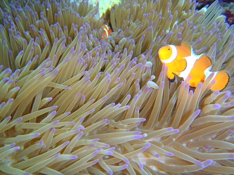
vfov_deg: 49.7
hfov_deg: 63.4
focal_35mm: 28
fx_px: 189
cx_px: 117
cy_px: 88
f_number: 3.9
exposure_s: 1/200
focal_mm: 5
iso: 80
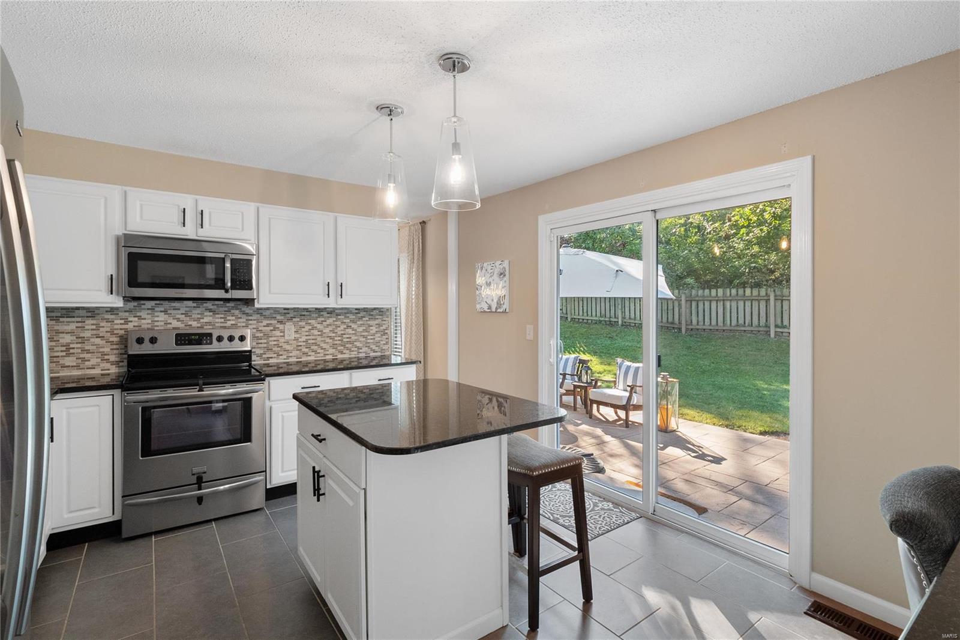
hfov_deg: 96.7
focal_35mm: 16
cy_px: 320
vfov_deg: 73.7
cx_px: 480
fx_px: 427
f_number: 6.3
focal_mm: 8
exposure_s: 1/10
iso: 400
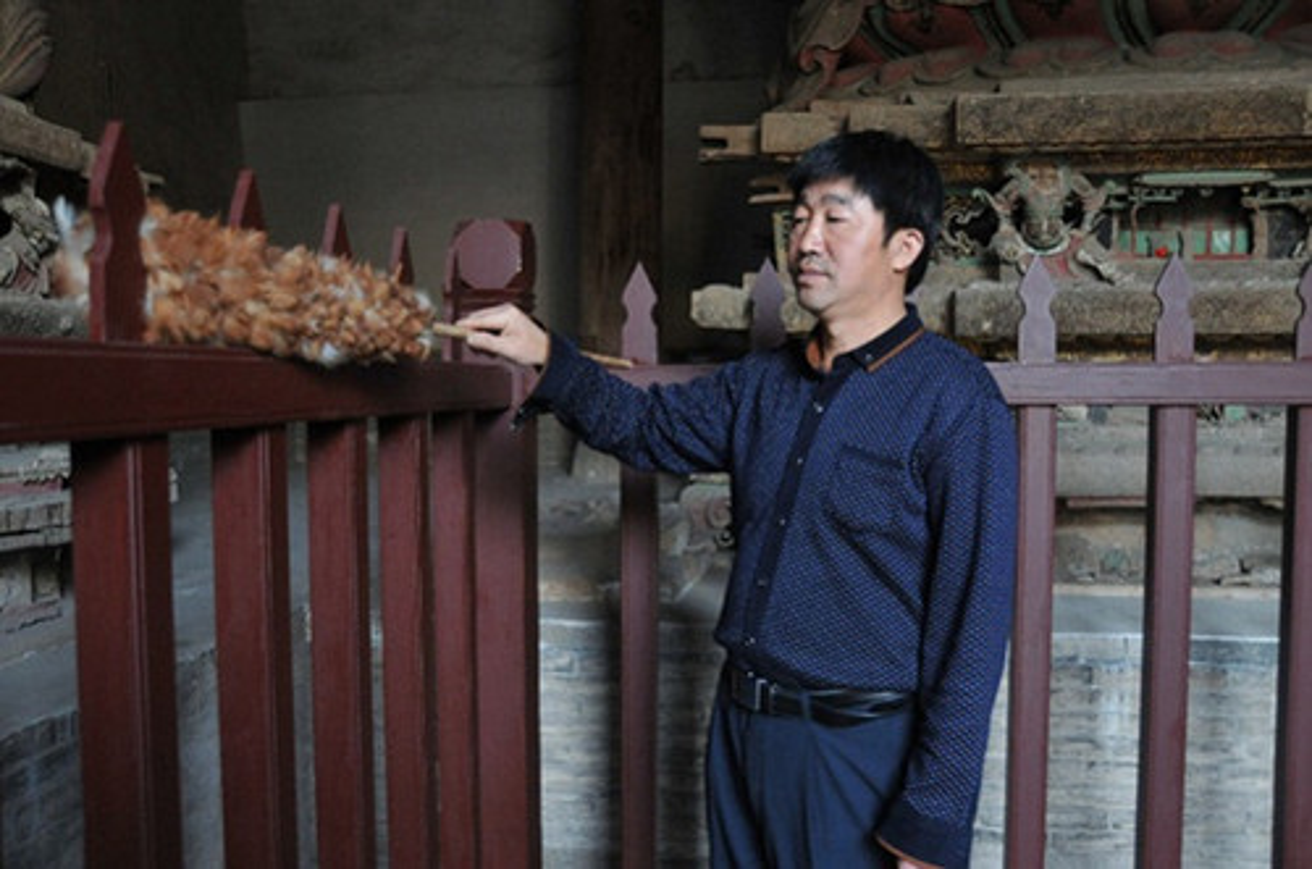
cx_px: 656
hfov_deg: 62.0
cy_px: 434
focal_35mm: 30
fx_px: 1091
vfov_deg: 43.4
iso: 1000
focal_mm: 20
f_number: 3.5
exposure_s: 1/50
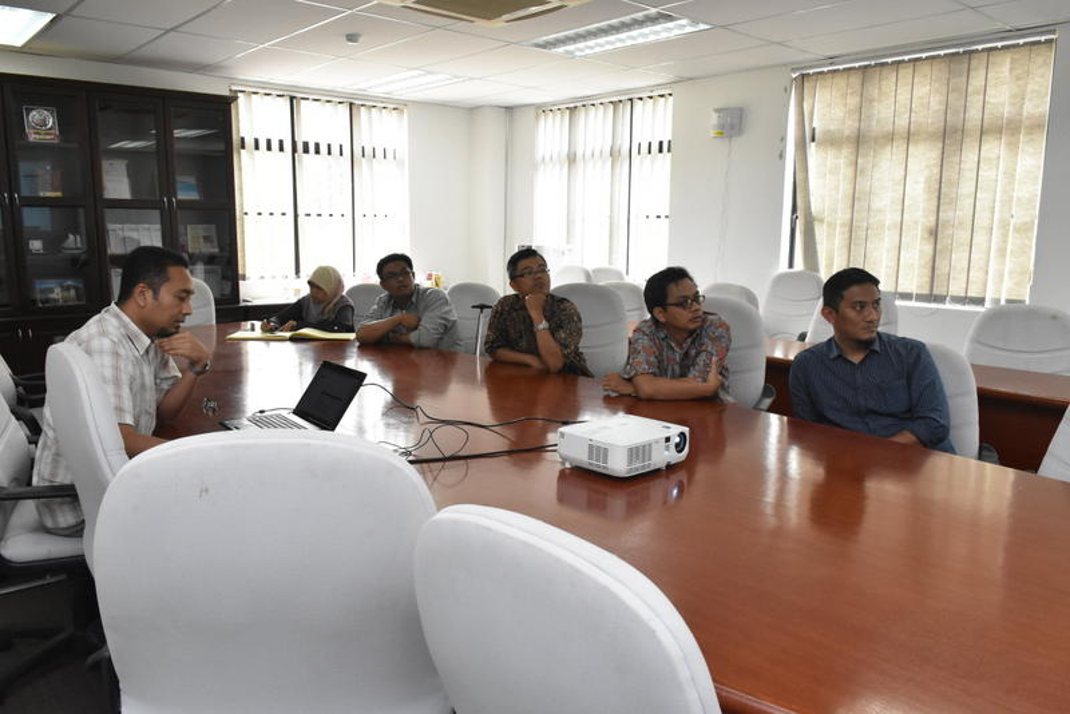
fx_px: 803
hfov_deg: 67.4
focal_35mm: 27
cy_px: 357
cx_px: 535
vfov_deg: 48.0
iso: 2500
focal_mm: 18
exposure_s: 1/160
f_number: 8
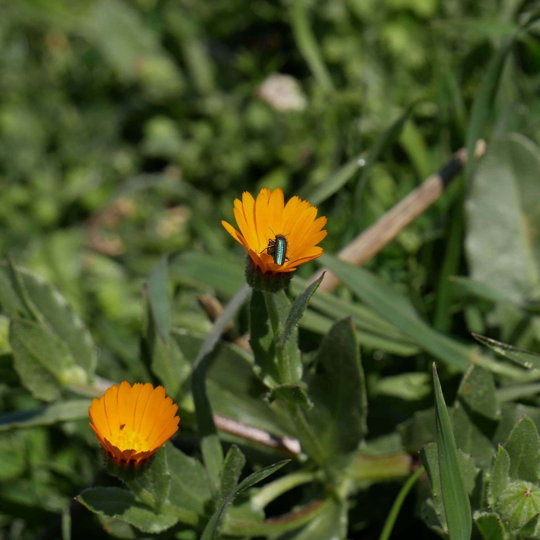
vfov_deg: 12.9
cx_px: 348
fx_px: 2383
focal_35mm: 135
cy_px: 260
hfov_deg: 12.9
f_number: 9
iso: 200
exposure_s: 1/500
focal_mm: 55
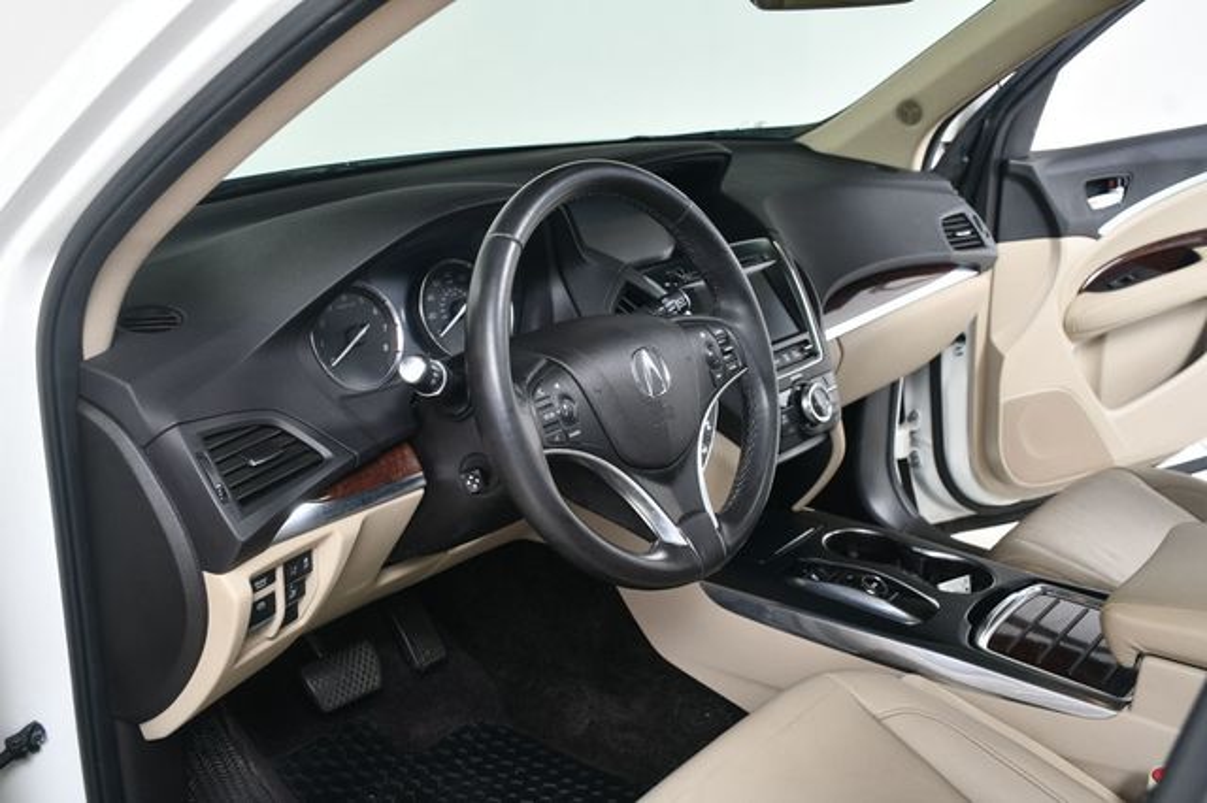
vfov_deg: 36.8
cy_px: 402
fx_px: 1206
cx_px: 604
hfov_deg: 53.2
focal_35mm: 36
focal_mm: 24
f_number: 6.3
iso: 100
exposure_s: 1/160
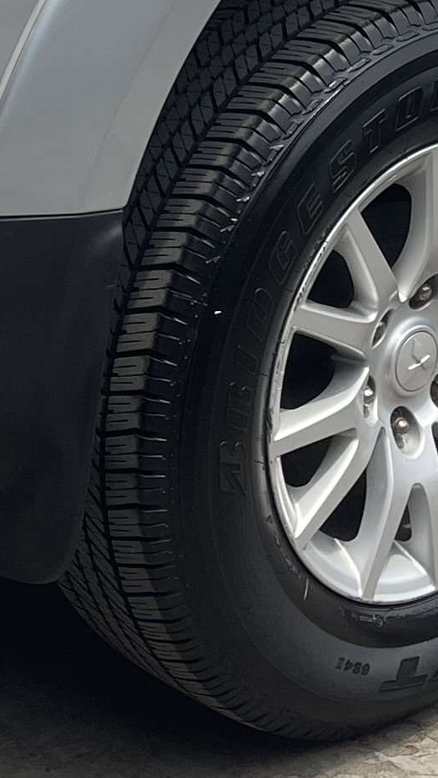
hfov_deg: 10.2
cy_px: -249
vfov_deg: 16.9
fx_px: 2458
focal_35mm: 119
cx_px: 240
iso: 32
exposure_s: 1/3559
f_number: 1.6
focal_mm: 5.1
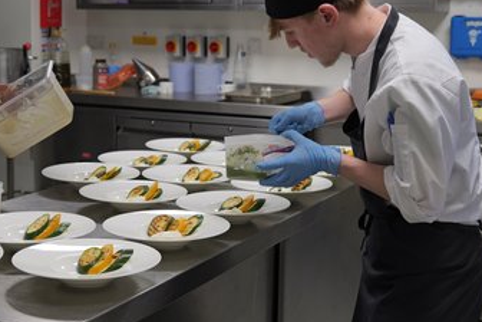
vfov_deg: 21.2
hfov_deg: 31.3
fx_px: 857
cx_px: 191
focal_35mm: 64
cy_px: 107
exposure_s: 1/60
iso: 400
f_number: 4.9
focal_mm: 43
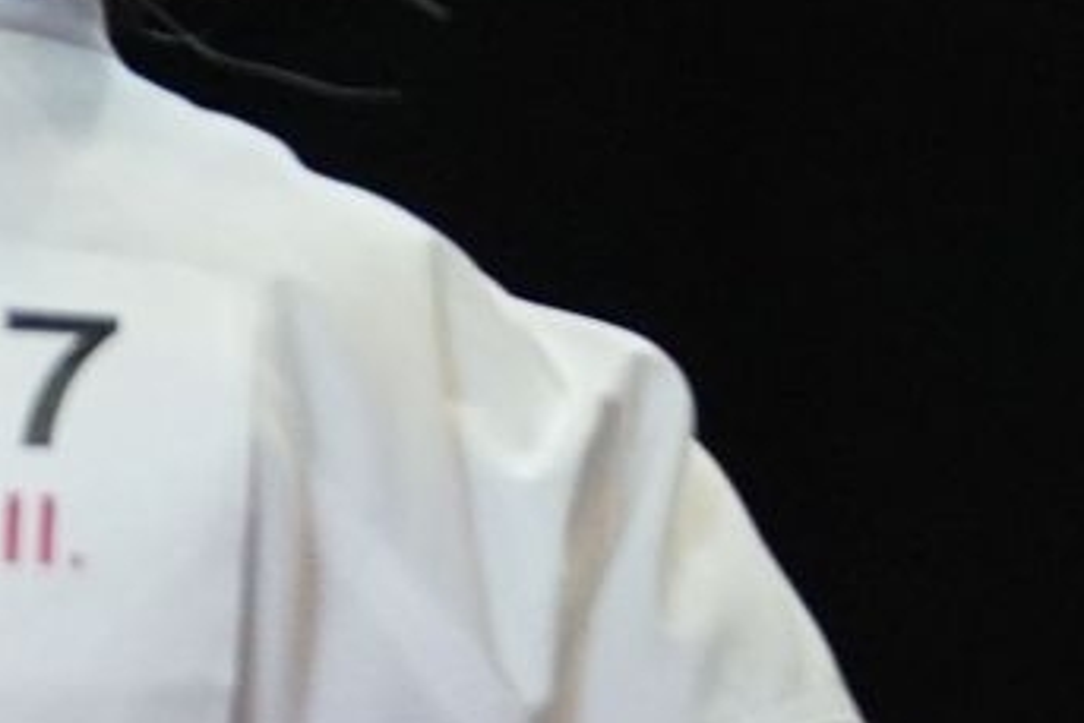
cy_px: 230
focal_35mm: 1384
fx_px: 41689
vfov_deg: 1.0
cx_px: -1533
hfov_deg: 1.5
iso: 4000
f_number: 2.8
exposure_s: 1/1000
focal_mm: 176
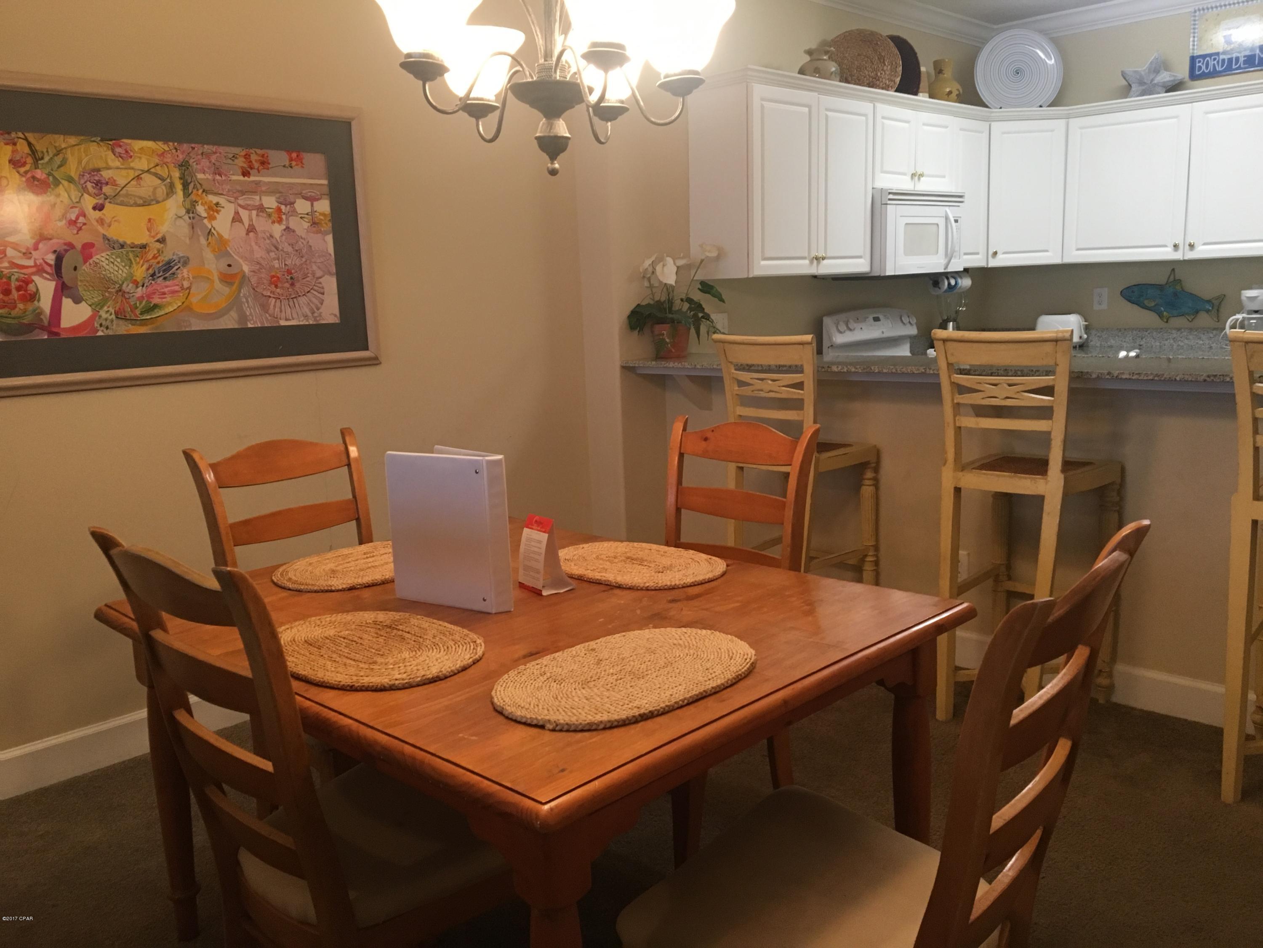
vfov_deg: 48.2
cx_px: 632
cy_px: 474
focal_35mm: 29
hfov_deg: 61.7
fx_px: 1058
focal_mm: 4.15
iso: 125
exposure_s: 1/30
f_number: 2.2
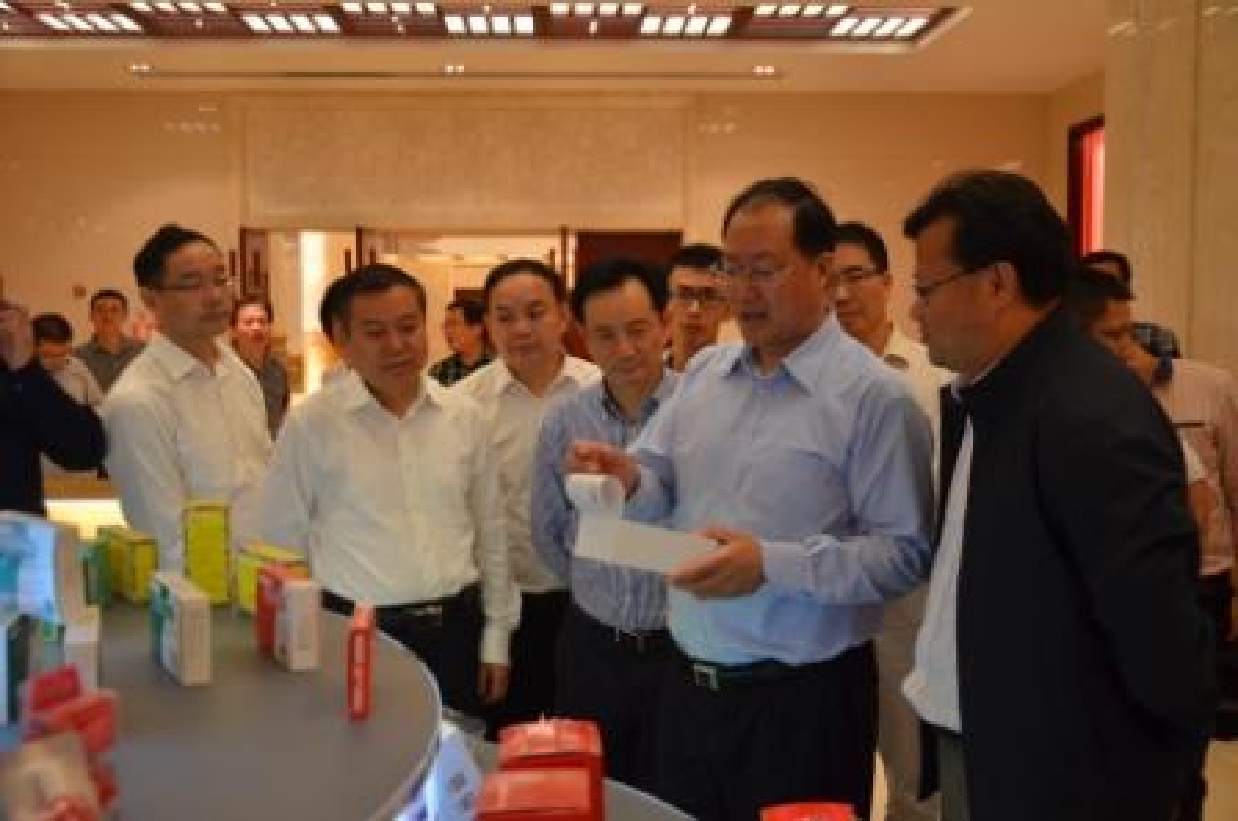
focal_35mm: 38
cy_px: 410
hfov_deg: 51.4
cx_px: 619
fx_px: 1287
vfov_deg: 35.4
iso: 800
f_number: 4
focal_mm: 25
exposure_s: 1/50
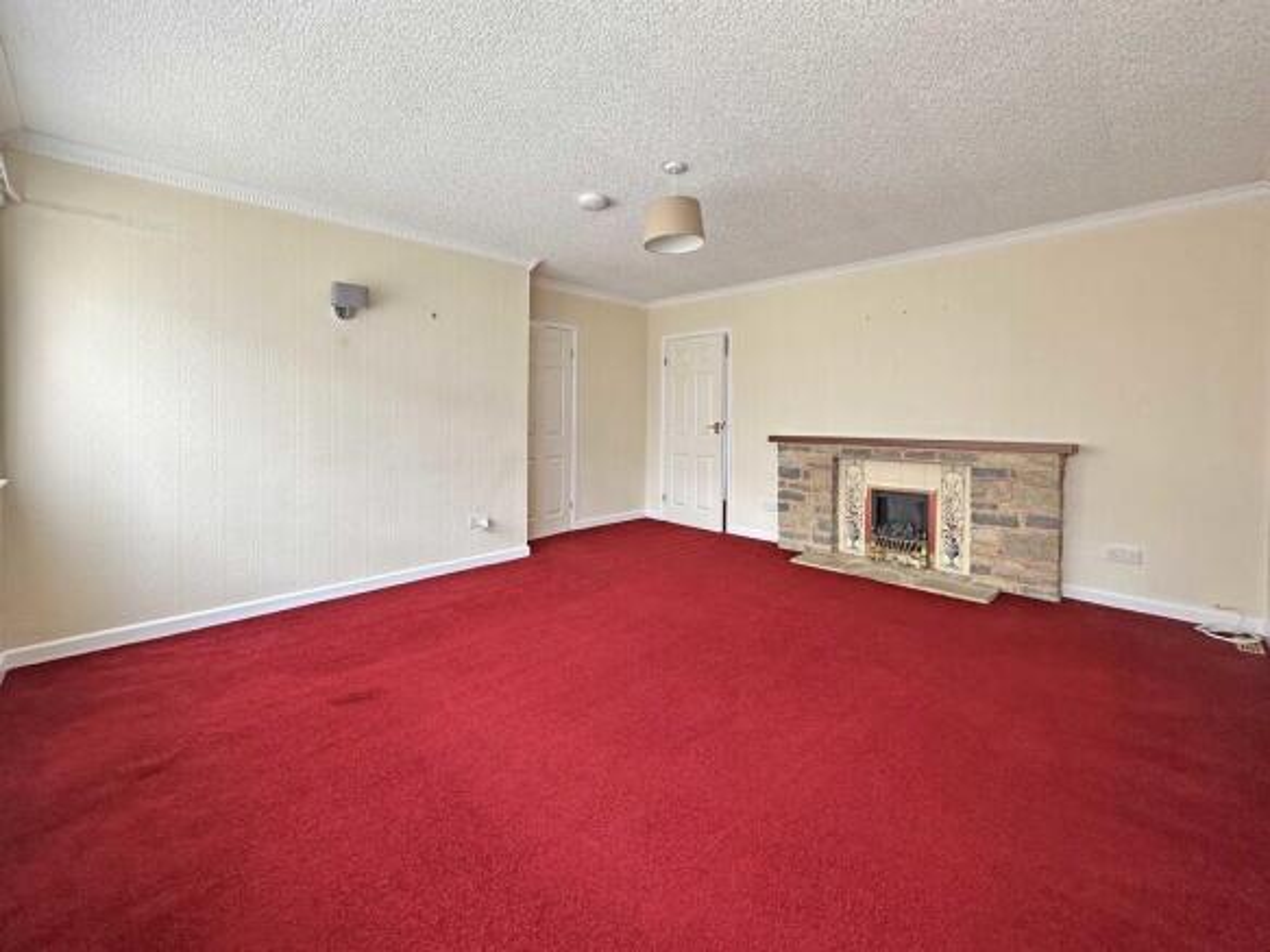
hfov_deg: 102.1
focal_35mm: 14
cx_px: 635
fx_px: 514
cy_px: 476
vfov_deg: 85.7
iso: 80
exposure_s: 1/99
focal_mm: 2.22
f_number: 2.2
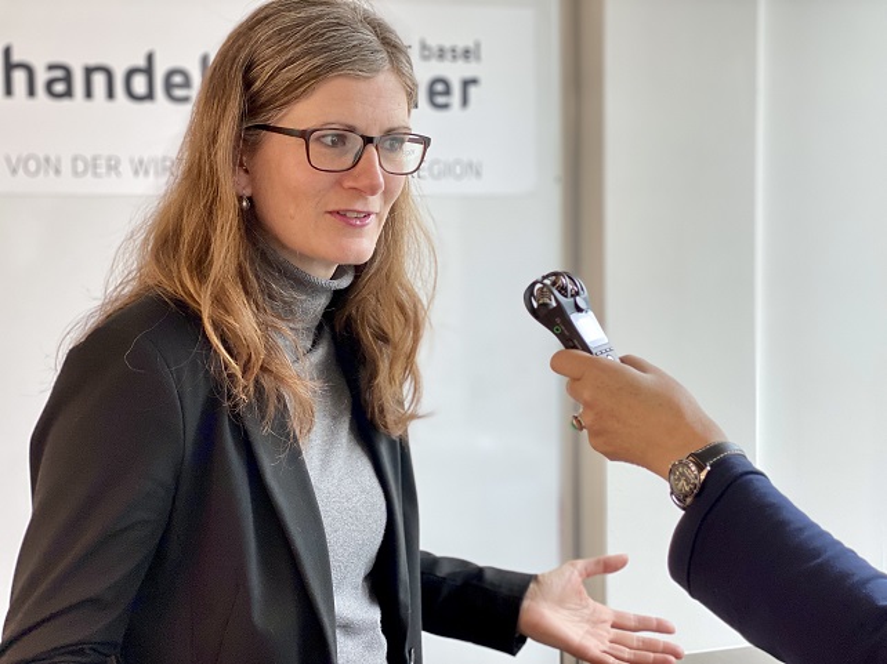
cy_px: 332
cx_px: 444
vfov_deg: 28.0
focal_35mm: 52
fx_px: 1332
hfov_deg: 36.8
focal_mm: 6
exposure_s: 1/100
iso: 125
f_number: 2
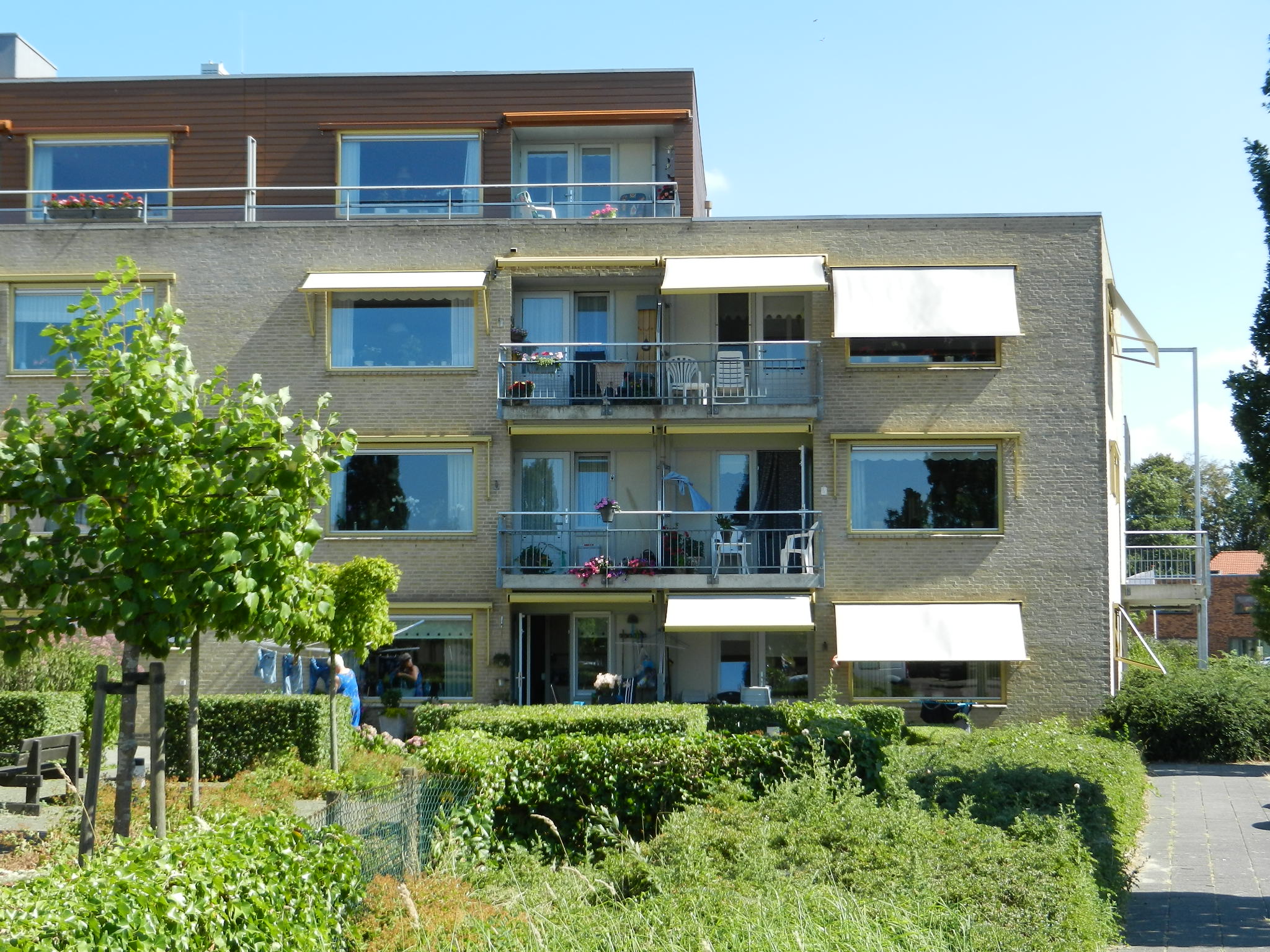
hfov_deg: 32.2
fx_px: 2201
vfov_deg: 24.4
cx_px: 635
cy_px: 476
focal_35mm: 60
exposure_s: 1/500
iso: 160
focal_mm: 10.9
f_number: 4.5
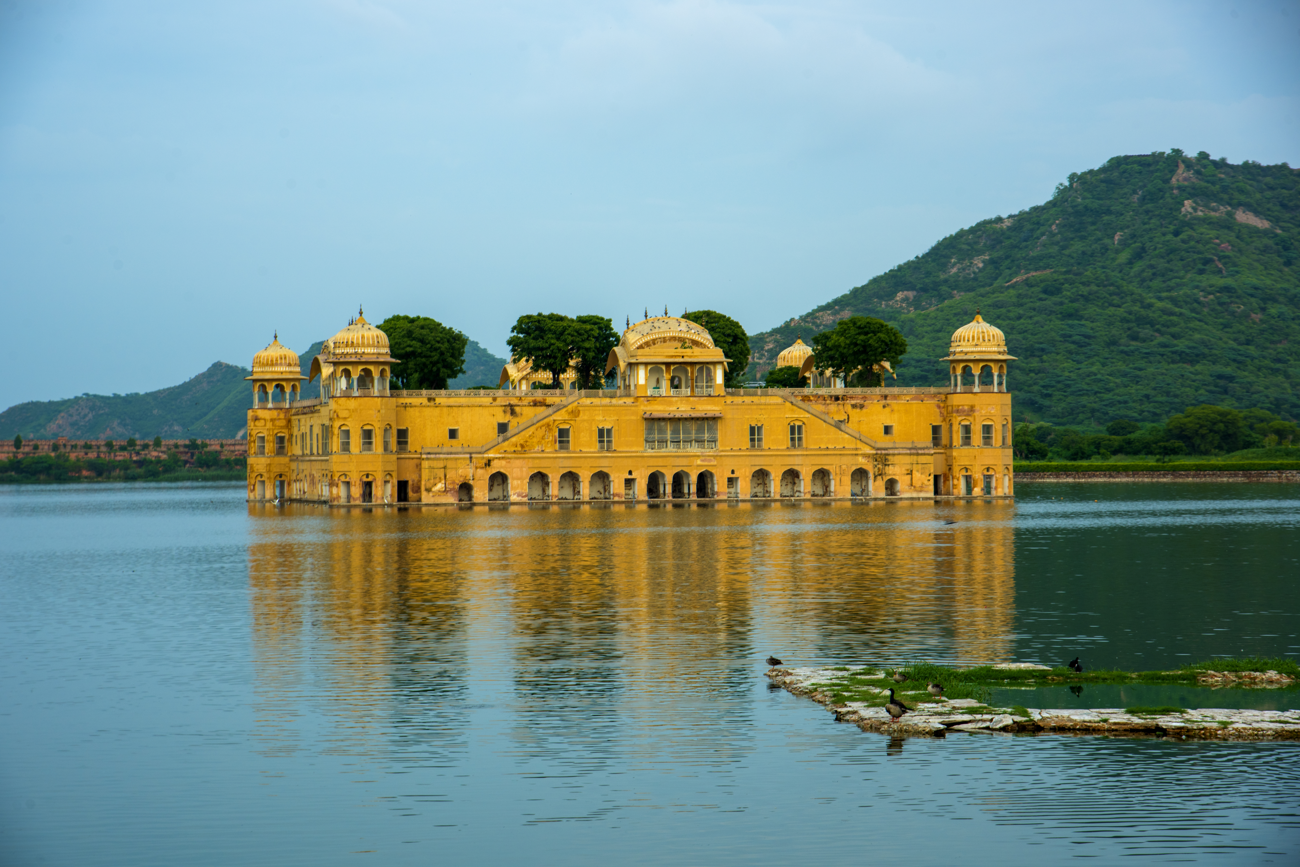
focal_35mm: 92
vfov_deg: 14.9
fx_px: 3323
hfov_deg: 22.1
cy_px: 434
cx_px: 650
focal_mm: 92
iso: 100
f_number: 8
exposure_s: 1/40
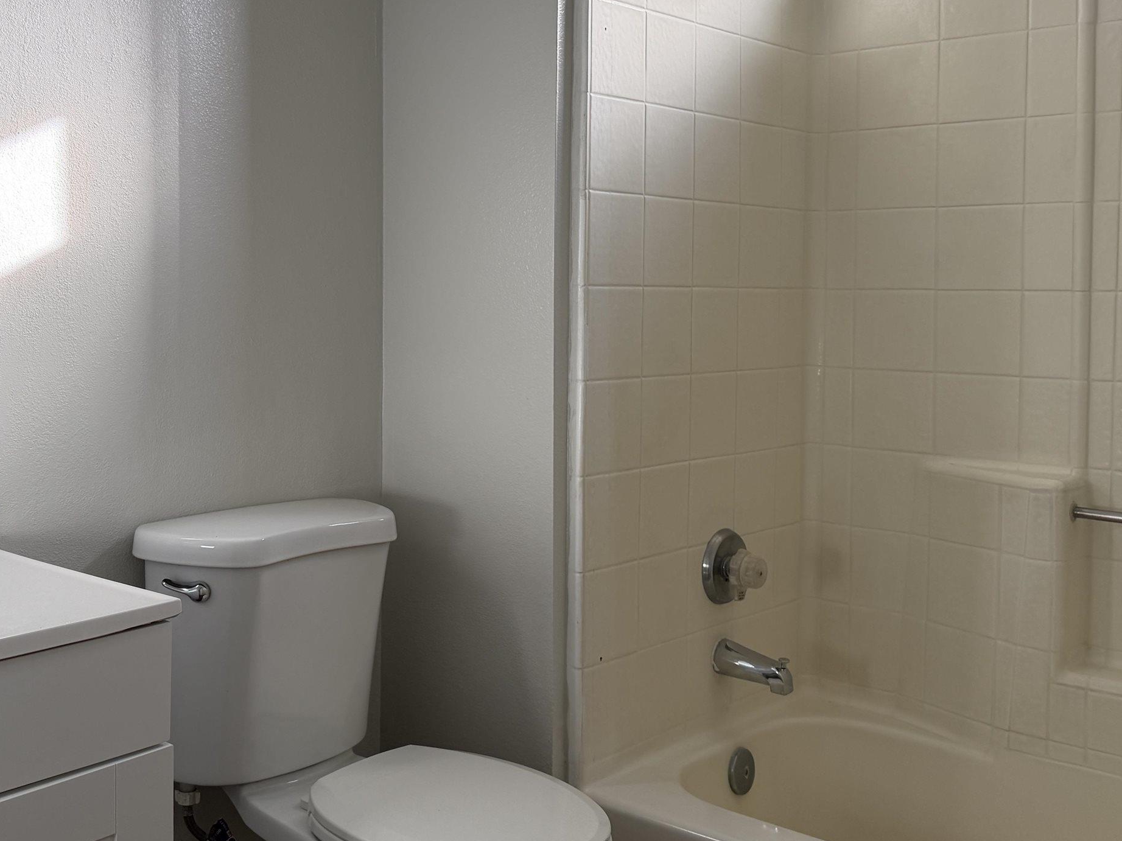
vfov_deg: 35.8
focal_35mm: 40
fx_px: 1296
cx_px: 396
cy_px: 327
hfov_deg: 46.2
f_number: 1.78
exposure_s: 1/183
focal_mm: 6.76
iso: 80
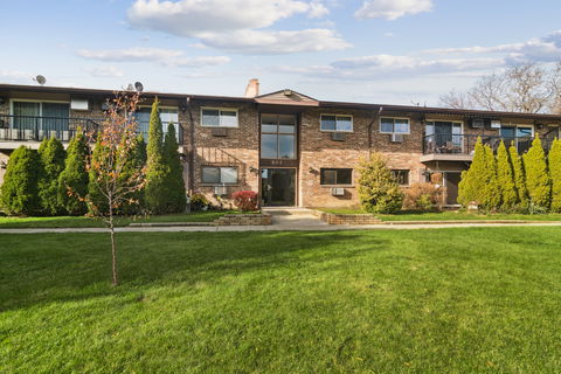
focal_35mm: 18
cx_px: 280
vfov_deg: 67.4
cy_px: 187
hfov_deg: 90.0
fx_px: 280
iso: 200
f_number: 8
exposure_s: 1/160
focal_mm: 12
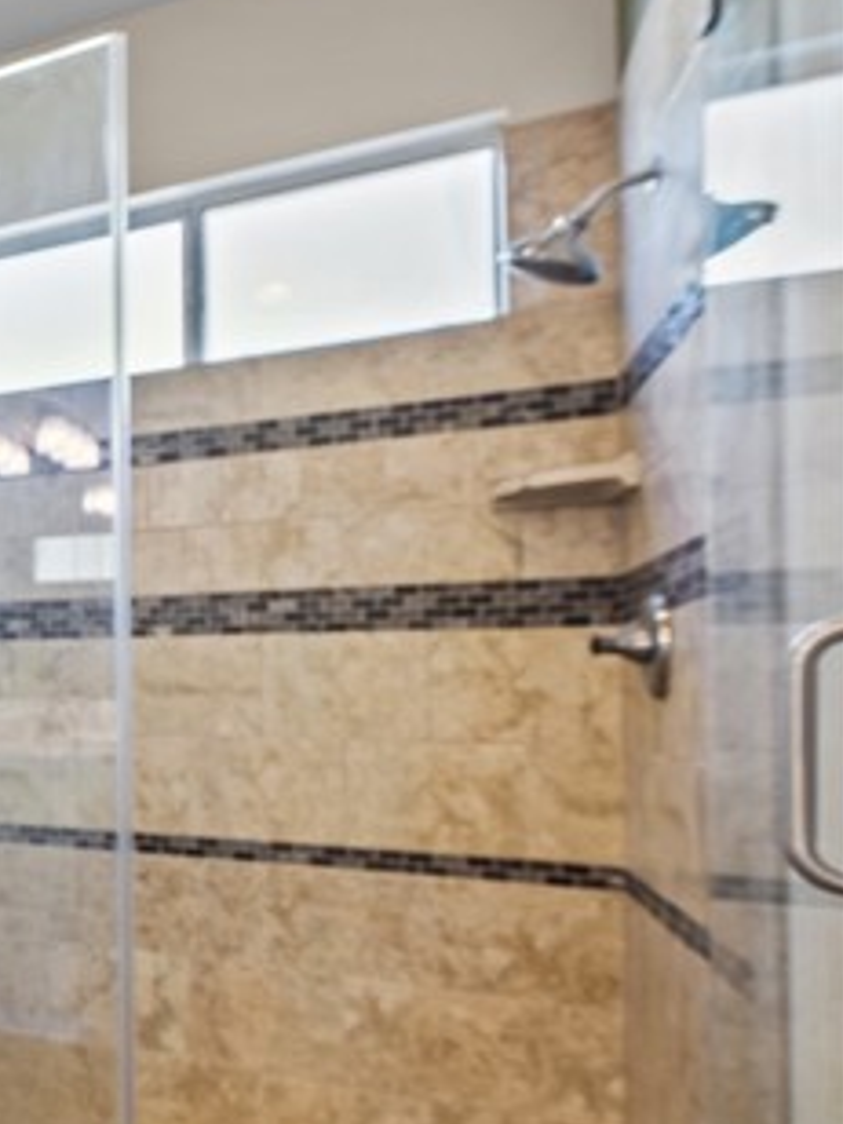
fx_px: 1039
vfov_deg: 56.4
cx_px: -321
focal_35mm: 32
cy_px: 670
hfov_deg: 31.1
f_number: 9
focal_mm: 16
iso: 250
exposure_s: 1/2
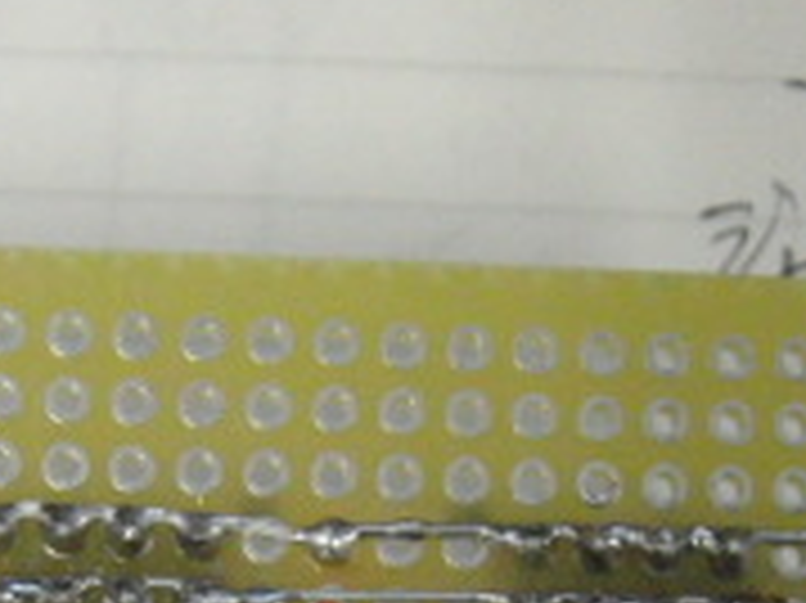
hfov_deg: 14.5
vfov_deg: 10.6
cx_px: 441
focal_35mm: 136
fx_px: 3165
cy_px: 801
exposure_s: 1/80
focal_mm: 6.66
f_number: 3.9
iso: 640
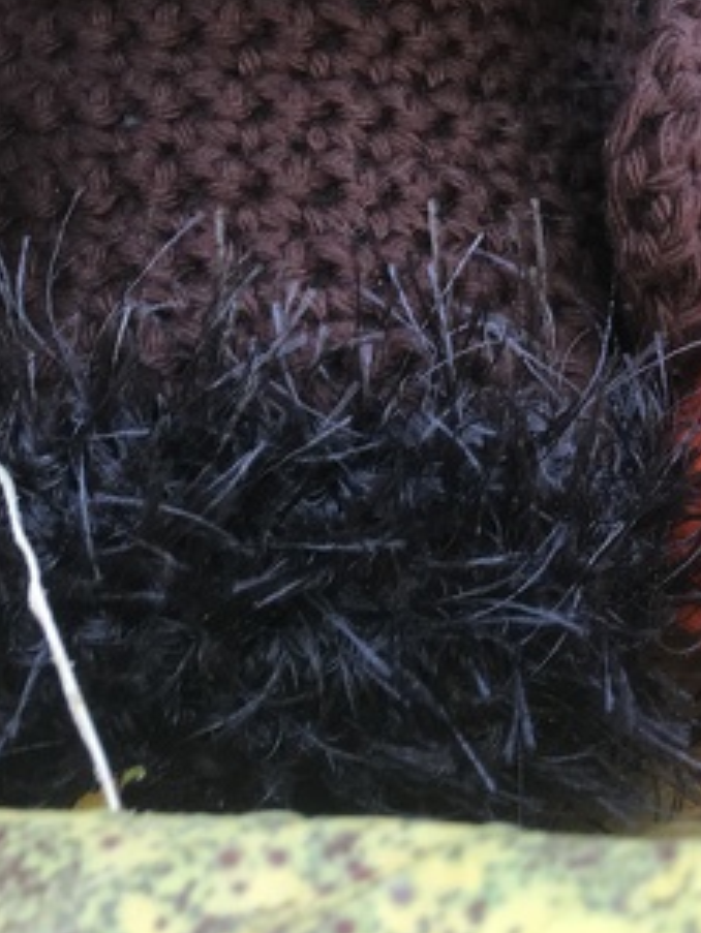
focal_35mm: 77
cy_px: -229
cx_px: 316
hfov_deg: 19.1
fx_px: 2078
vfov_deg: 22.9
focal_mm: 4.15
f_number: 2.2
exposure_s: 1/100
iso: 32
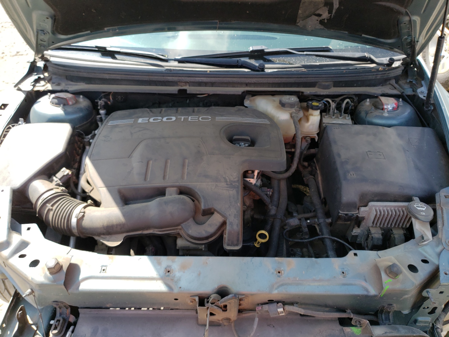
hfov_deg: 67.3
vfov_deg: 53.1
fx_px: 337
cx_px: 224
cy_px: 168
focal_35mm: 26
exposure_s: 1/769
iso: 50
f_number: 1.5
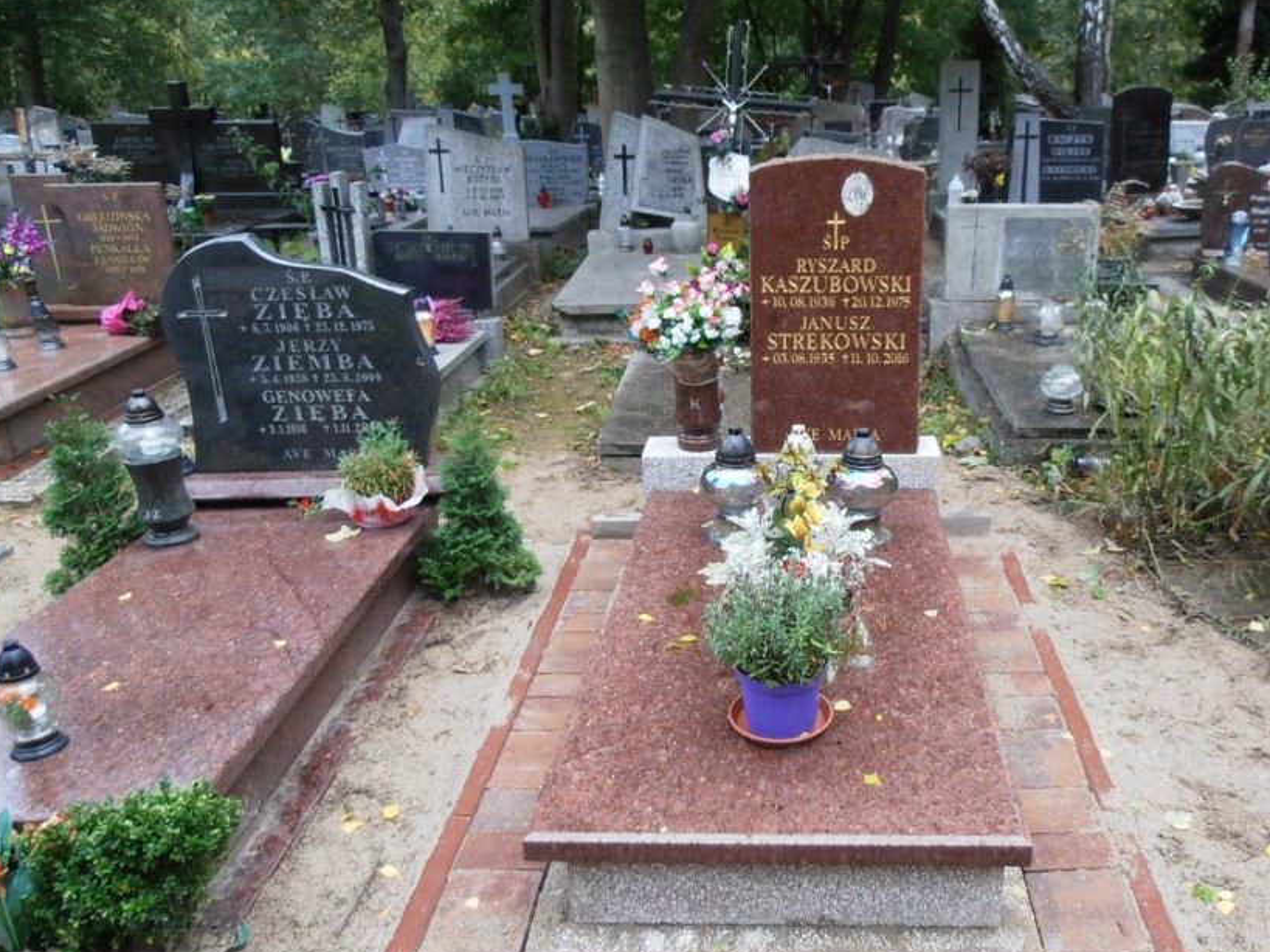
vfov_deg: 46.8
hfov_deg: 59.4
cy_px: 465
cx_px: 775
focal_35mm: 30
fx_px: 1100
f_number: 3
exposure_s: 1/60
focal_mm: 4.2
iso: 80
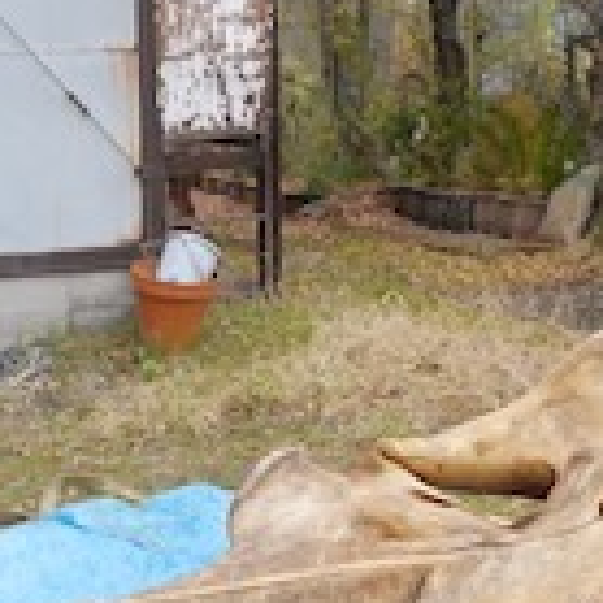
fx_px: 1754
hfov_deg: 19.3
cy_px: 505
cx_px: 104
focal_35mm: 89
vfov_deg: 19.3
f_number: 6.3
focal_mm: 14
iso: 320
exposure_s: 1/60
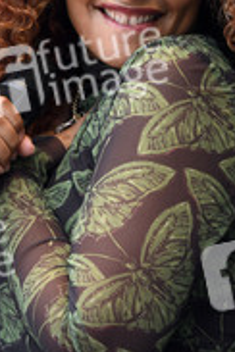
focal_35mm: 405
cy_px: 169
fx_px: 3965
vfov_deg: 5.1
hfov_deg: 3.4
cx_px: 125
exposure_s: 1/1000
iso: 640
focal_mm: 185
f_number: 4.5
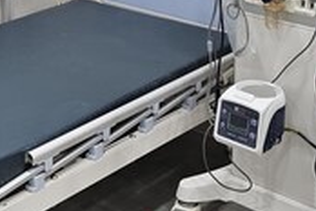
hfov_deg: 23.0
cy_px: -113
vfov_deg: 14.4
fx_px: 772
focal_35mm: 88
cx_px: 111
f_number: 1.7
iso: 160
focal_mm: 6.3
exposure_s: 1/120
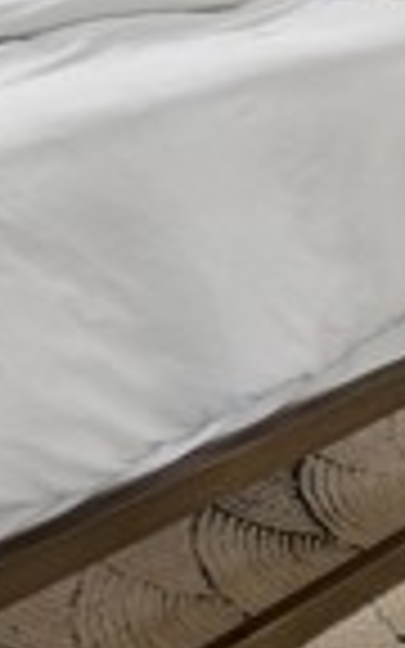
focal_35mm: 68
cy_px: -254
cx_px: 4
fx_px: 1201
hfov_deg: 18.7
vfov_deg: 25.0
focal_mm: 15
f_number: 8
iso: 400
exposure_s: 1/125
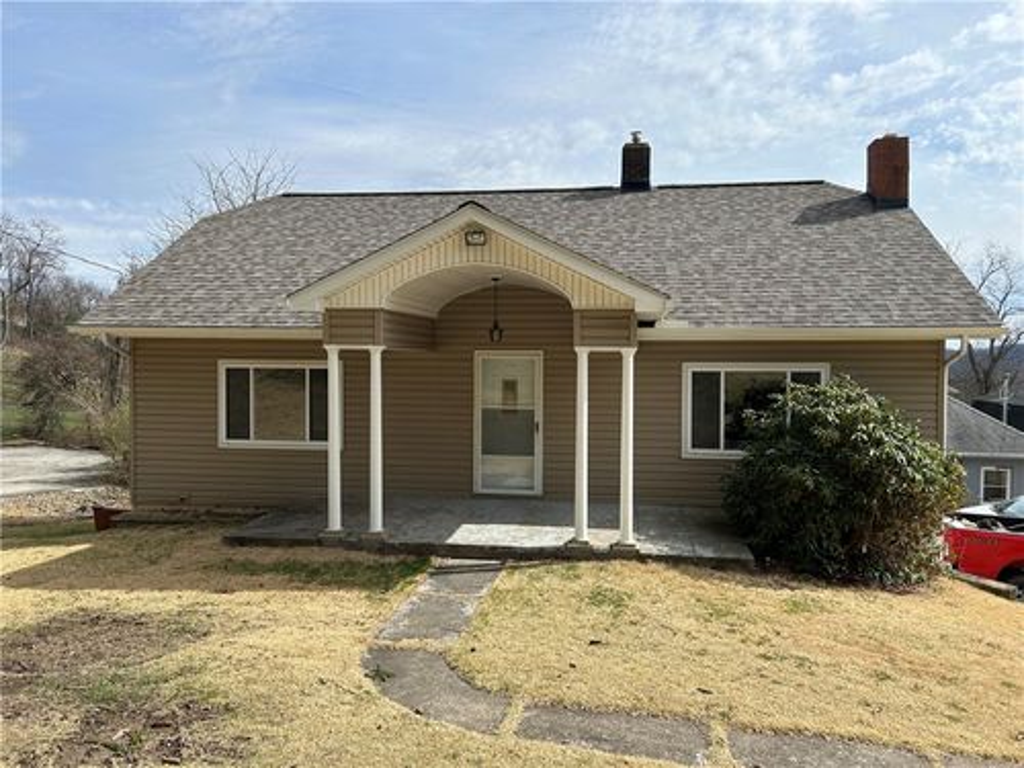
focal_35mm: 26
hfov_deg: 67.3
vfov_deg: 53.1
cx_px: 512
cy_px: 384
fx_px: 769
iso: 50
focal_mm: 5.7
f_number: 1.5
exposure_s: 1/4444
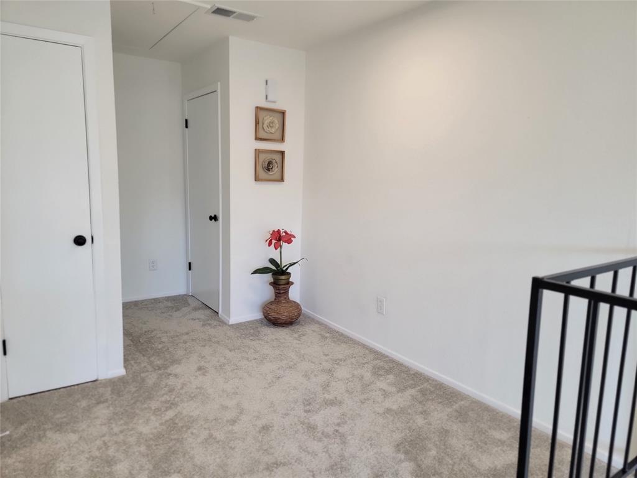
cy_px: 239
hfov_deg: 71.6
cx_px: 318
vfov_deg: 56.8
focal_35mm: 24
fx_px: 442
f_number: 1.8
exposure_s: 1/120
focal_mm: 6.7
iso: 80
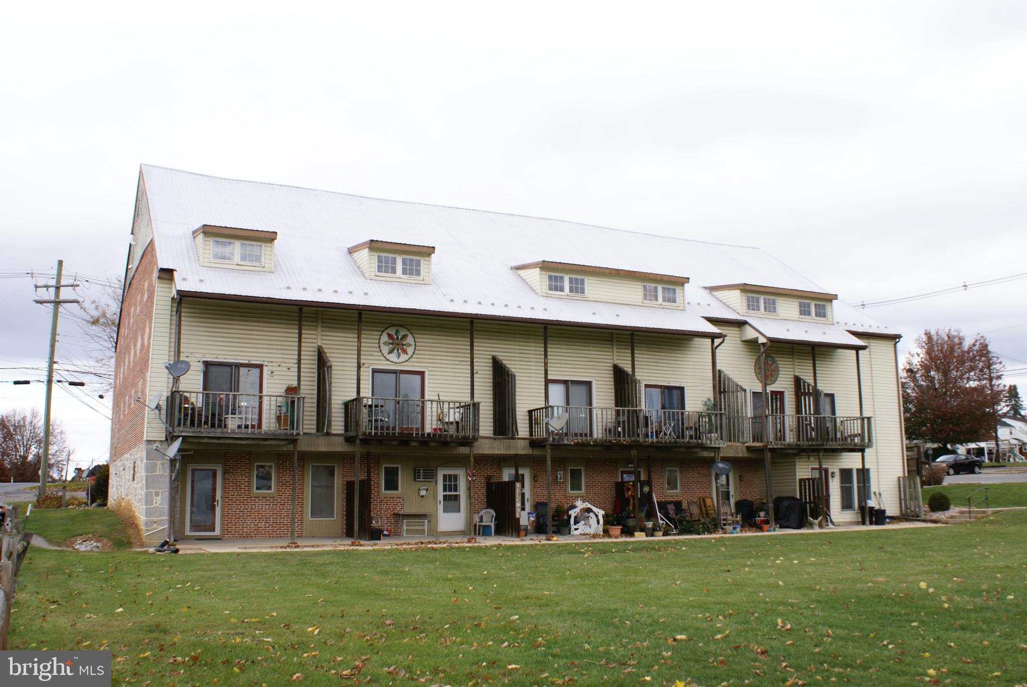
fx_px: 942
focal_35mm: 33
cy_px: 344
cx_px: 514
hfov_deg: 57.2
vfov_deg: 40.1
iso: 100
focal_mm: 22
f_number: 9
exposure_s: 1/80
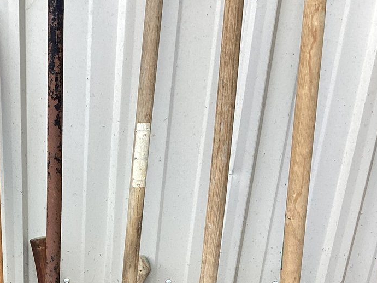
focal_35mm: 68
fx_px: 740
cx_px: 27
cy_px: 307
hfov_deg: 27.4
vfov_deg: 20.6
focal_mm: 3.3
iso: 32
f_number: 2.4
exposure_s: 1/120
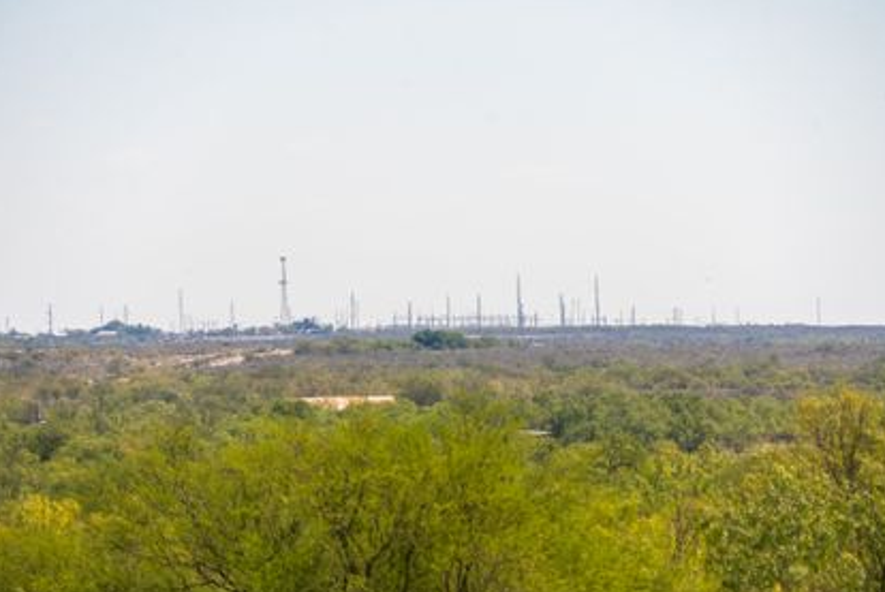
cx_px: 447
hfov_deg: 8.3
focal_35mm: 249
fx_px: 6128
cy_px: 296
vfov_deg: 5.5
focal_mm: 240
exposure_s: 1/1000
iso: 100
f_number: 8
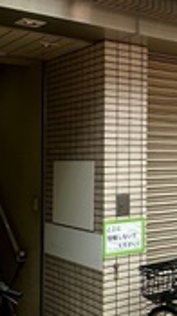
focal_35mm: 61
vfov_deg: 34.3
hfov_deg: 17.9
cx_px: 254
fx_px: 511
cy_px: 139
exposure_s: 1/103
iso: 40
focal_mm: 2.22
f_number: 2.2
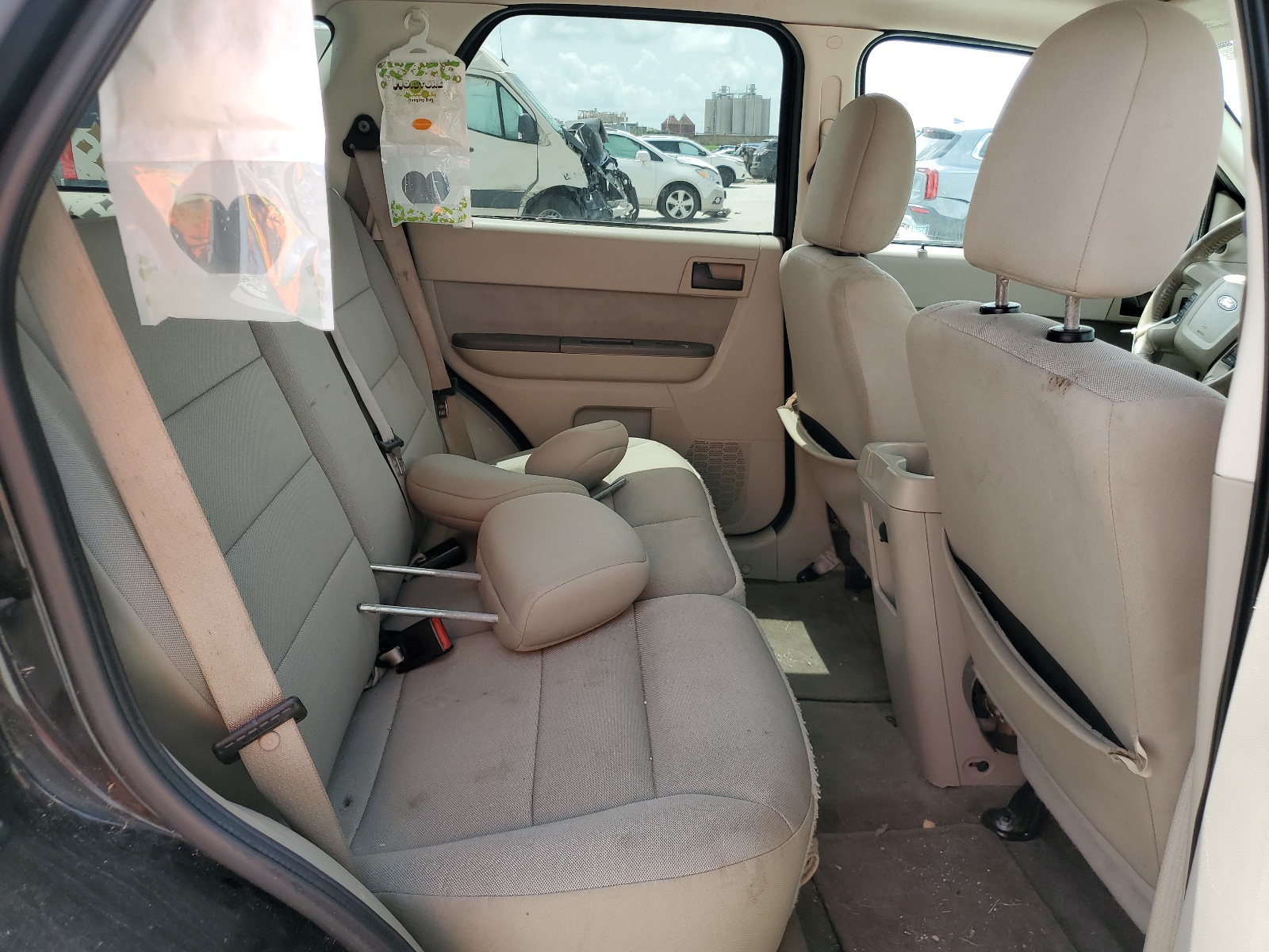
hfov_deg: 67.3
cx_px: 634
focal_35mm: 26
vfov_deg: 53.1
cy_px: 476
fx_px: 953
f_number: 1.5
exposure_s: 1/556
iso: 50
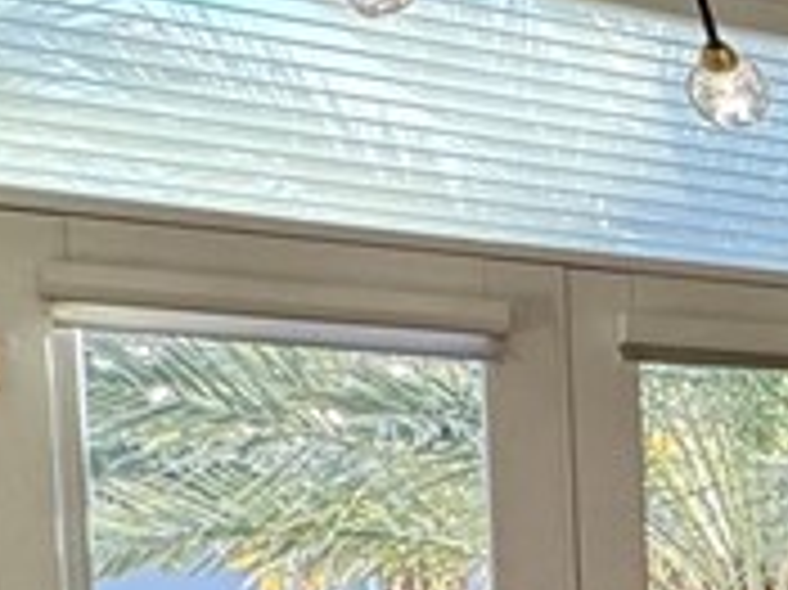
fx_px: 1865
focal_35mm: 82
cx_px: 1621
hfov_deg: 16.9
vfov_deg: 17.1
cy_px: 725
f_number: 2.2
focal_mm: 2.22
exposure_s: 1/120
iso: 160
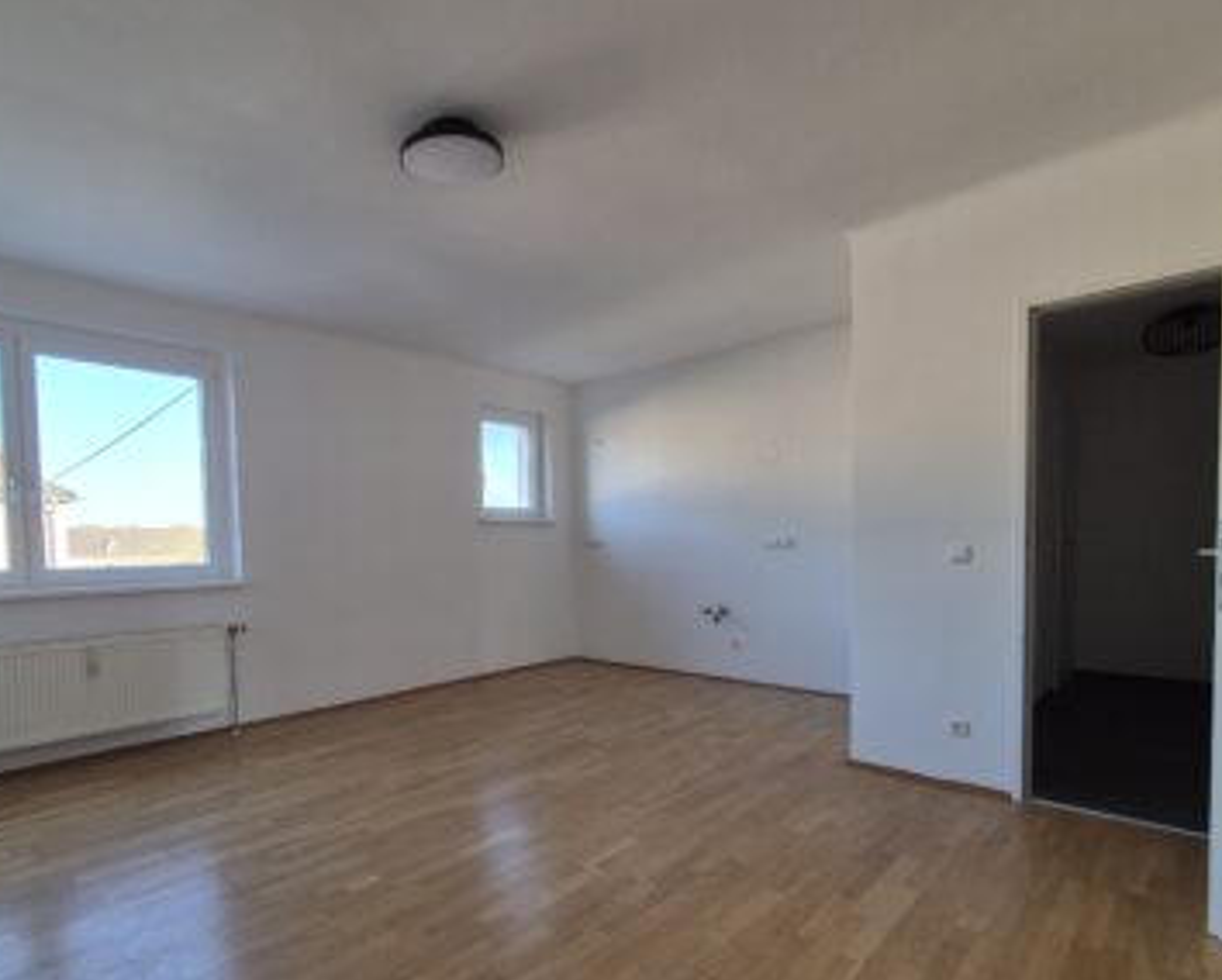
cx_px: 520
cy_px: 580
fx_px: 616
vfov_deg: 76.3
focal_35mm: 17
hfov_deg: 88.9
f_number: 2.2
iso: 50
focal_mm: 2.2
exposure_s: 1/50
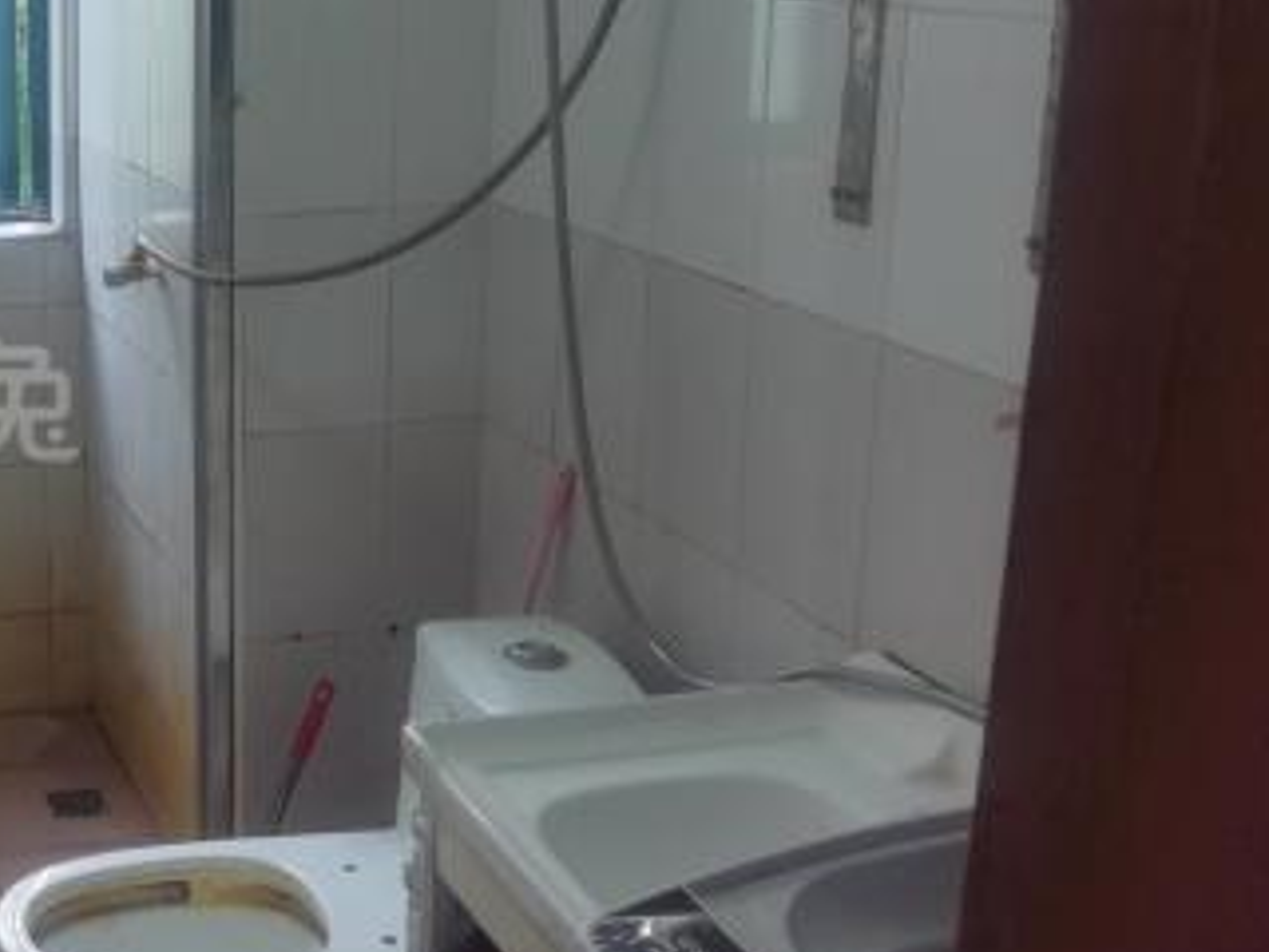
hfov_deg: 34.2
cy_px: 361
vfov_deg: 32.0
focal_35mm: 45
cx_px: -238
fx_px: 1650
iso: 125
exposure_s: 1/100
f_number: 1.8
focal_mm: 4.4
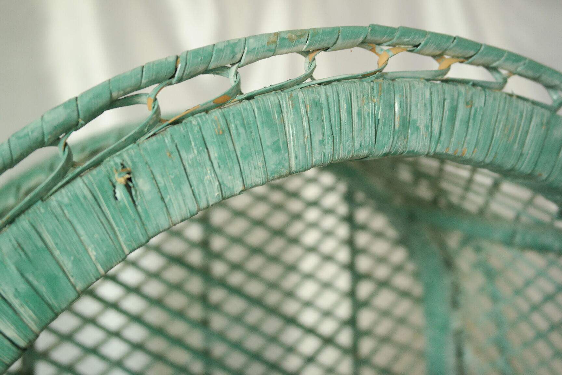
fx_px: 718
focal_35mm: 46
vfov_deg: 29.2
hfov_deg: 42.7
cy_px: 188
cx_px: 281
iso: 800
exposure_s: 1/30
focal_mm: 30
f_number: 5.6
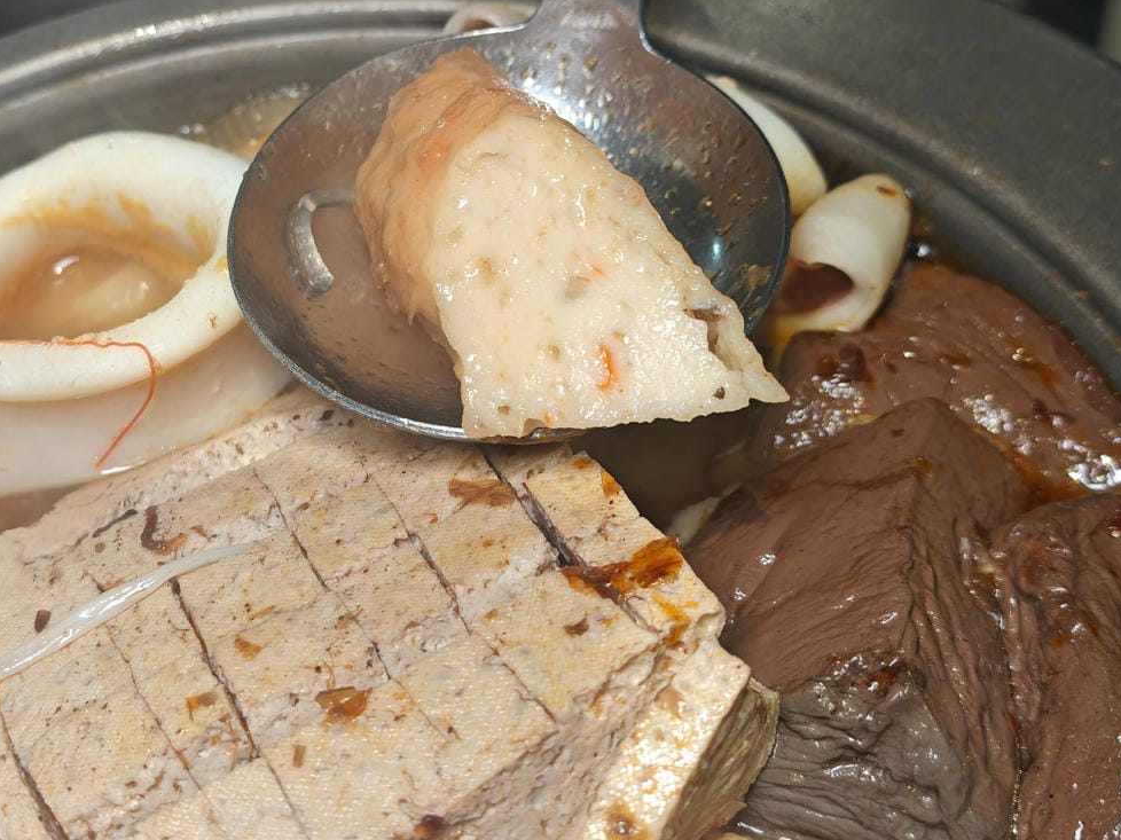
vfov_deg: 27.0
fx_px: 1748
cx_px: 464
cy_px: 329
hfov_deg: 35.5
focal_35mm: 54
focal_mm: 8.72
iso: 250
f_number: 2.8
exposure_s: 1/120
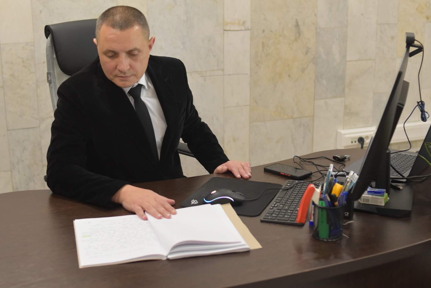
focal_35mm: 52
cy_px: 144
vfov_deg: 25.8
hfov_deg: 37.9
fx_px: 628
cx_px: 216
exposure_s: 1/125
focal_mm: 35
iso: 1600
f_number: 2.8
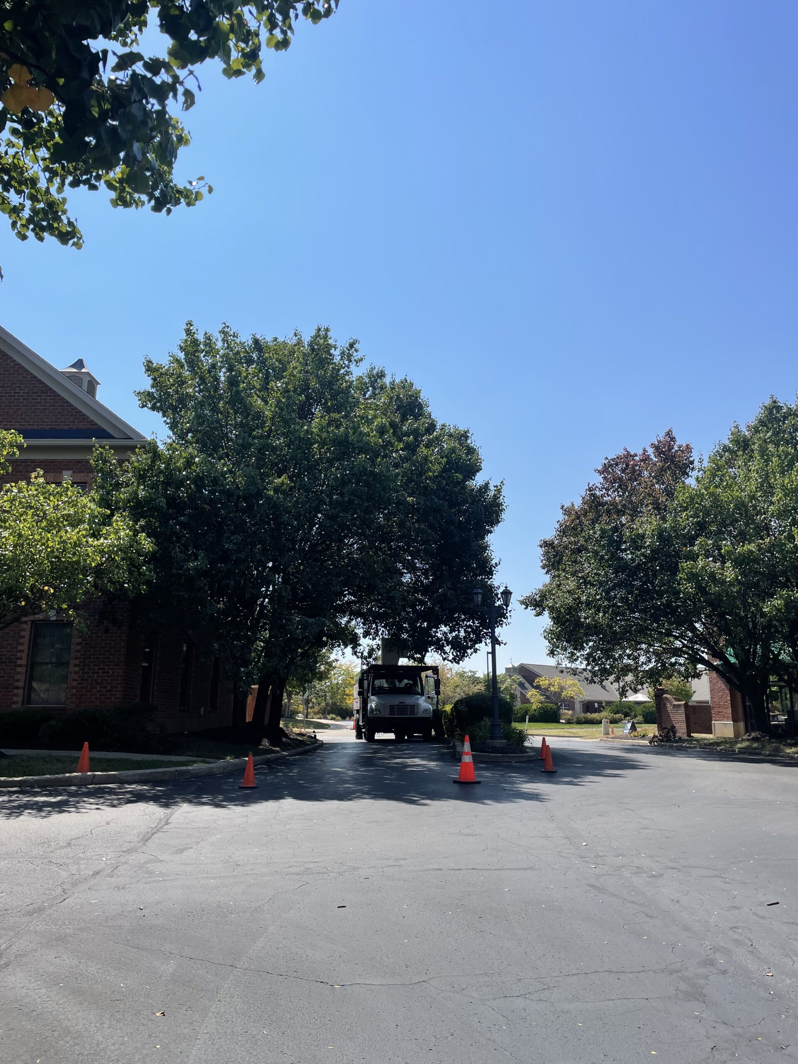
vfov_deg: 67.3
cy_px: 532
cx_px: 399
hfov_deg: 53.1
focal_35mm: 26
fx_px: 799
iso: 32
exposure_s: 1/4651
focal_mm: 4.2
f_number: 1.6
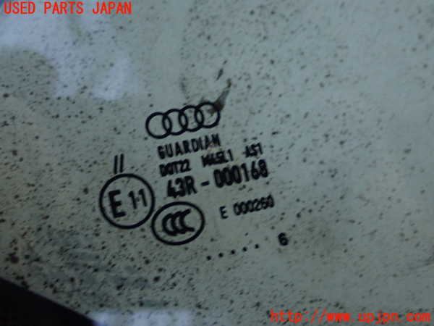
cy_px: 163
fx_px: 614
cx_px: 217
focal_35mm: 49
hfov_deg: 38.9
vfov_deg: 29.7
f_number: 3.2
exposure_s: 1/13
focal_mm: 8.99
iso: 800
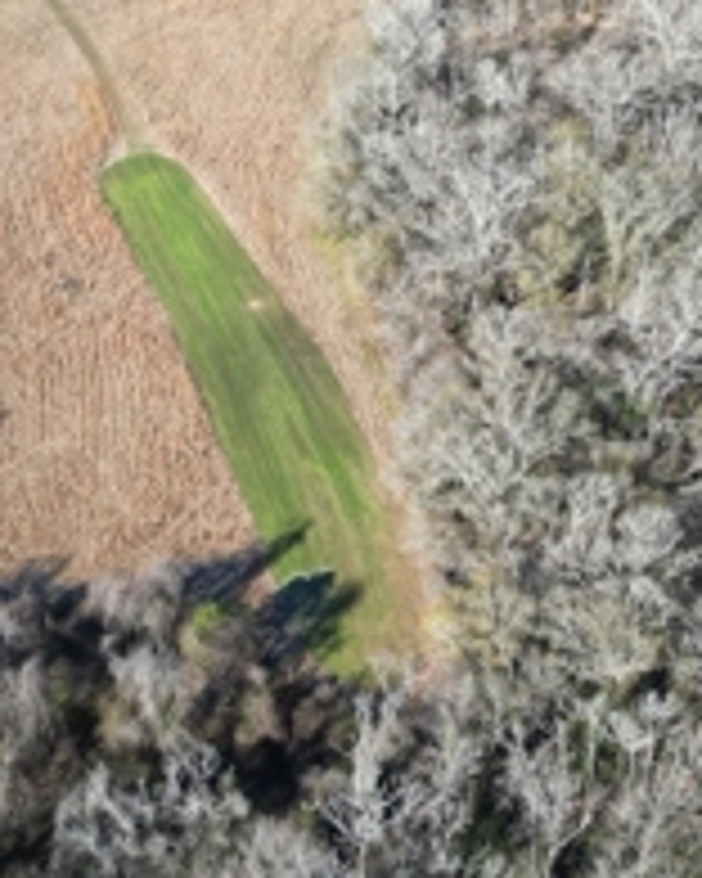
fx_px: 1247
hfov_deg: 31.3
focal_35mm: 48
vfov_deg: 38.1
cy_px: 257
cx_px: 266
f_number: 1.7
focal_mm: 6.72
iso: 100
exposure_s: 1/1250
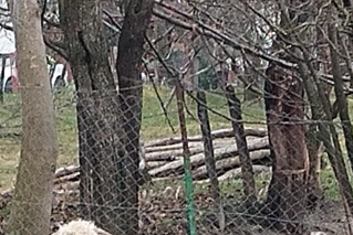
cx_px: 128
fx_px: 2590
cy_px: 320
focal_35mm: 264
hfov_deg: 7.8
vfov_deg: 5.2
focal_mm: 6.24
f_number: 1.9
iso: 194
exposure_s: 1/100
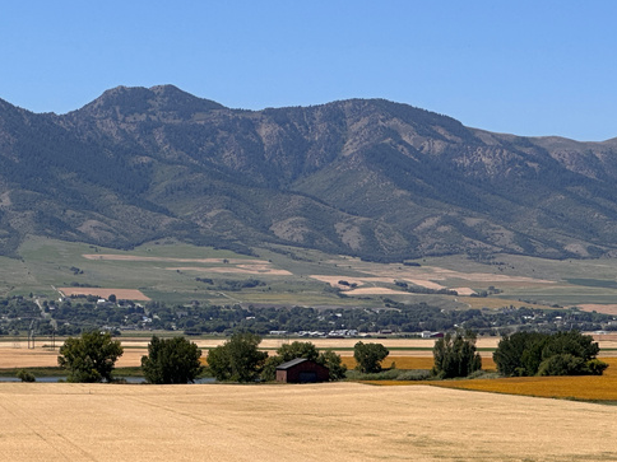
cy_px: 406
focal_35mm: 163
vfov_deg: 9.1
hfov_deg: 12.1
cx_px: 176
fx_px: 2905
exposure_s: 1/1155
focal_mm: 9
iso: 32
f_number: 2.8
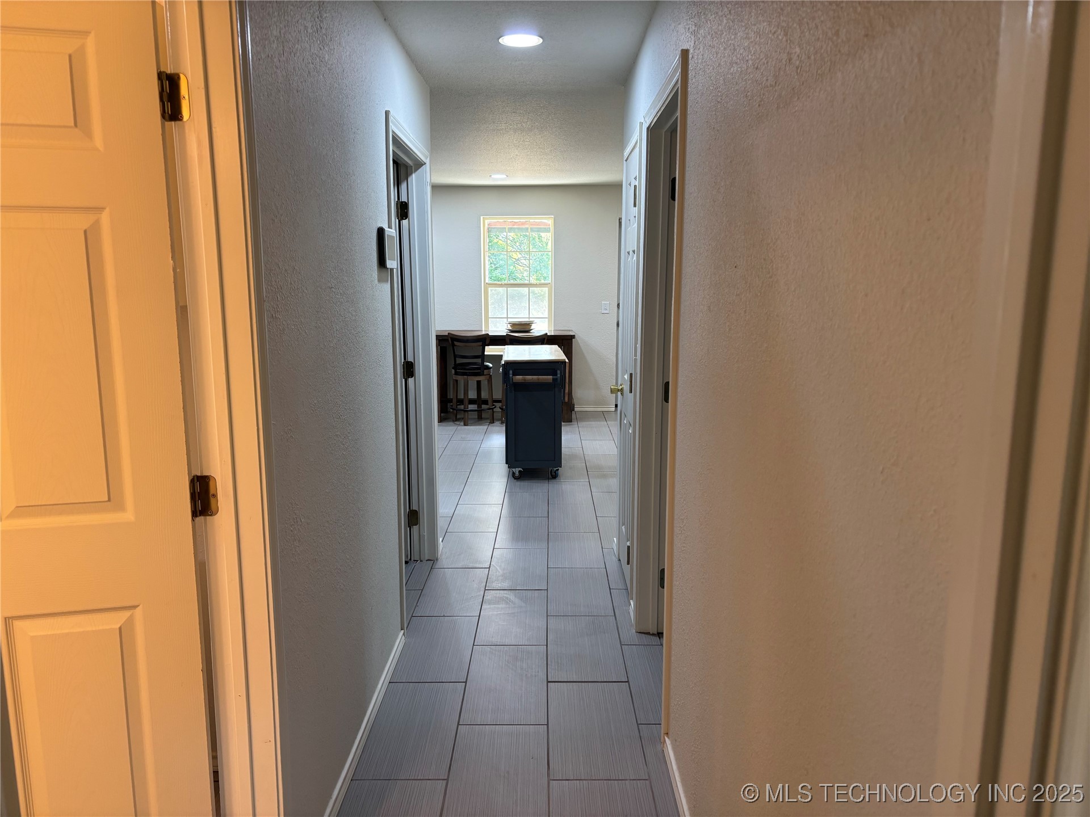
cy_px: 408
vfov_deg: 53.1
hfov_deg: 67.3
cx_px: 545
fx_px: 819
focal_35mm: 26
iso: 125
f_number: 1.6
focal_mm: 5.96
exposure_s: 1/60
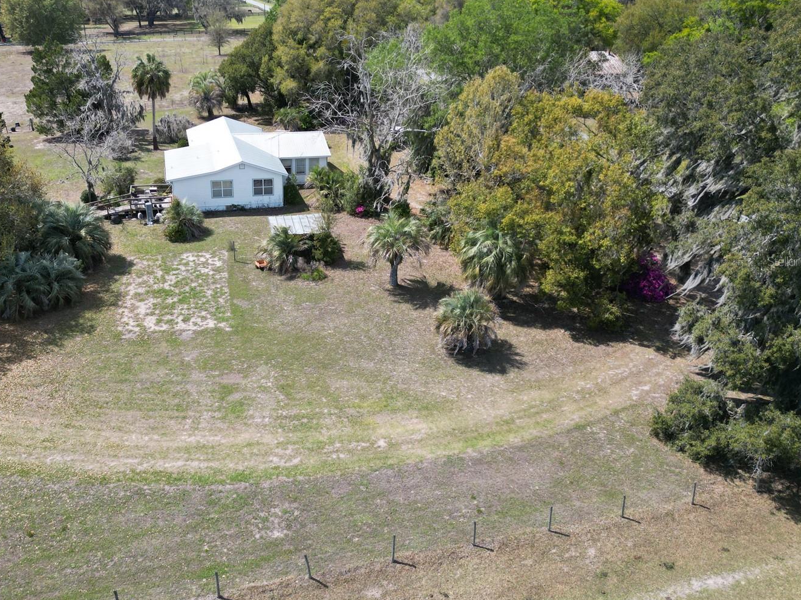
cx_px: 341
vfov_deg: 48.1
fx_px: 671
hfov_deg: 61.4
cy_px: 261
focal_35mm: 29
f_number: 1.7
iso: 200
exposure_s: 1/2500
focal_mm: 6.72
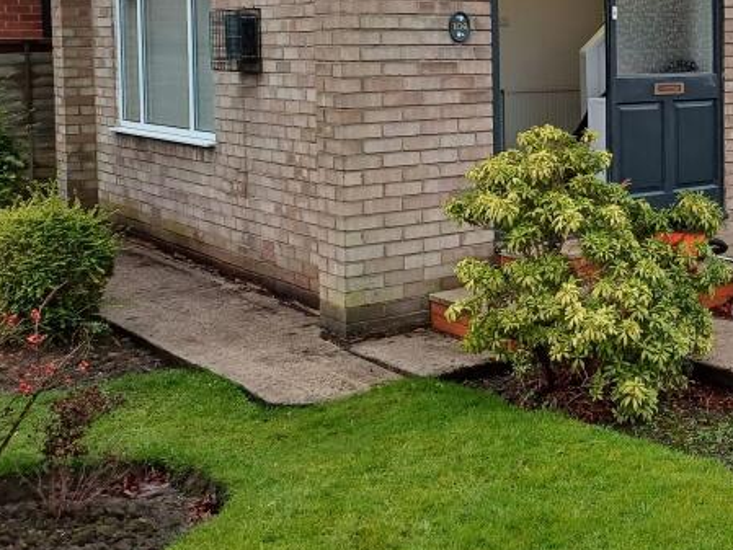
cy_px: 73
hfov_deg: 30.3
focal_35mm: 57
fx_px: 1207
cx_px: 803
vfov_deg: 25.0
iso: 100
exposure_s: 1/100
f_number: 1.8
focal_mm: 4.65
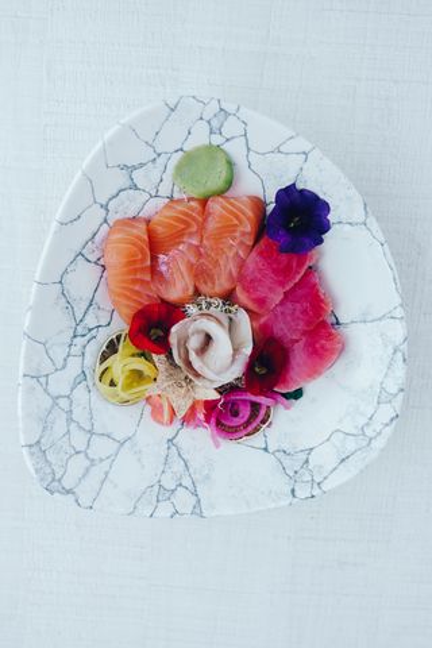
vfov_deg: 54.4
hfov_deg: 37.9
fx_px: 630
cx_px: 216
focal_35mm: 35
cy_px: 324
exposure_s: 1/800
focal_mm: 35
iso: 500
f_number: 4
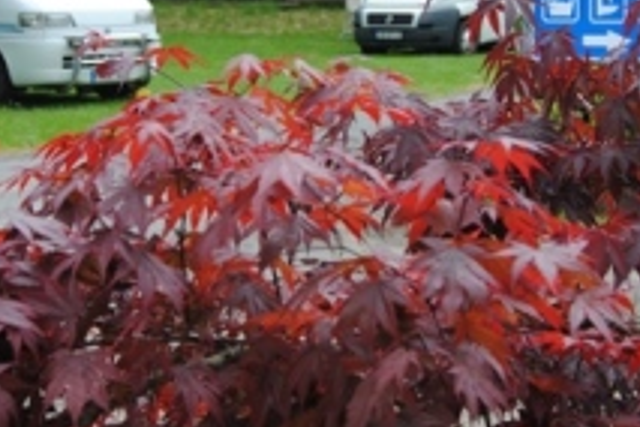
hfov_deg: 19.8
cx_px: 343
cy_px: 65
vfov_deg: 13.2
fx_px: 1833
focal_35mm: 103
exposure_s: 1/125
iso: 110
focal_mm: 31
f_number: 5.6
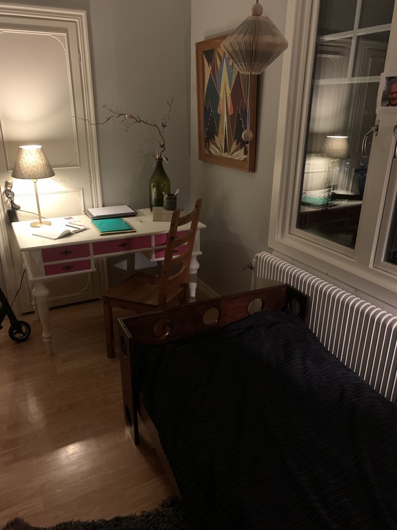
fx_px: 398
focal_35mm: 26
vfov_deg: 67.3
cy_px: 265
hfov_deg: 53.1
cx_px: 198
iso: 640
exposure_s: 1/17
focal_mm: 4.25
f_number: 1.8
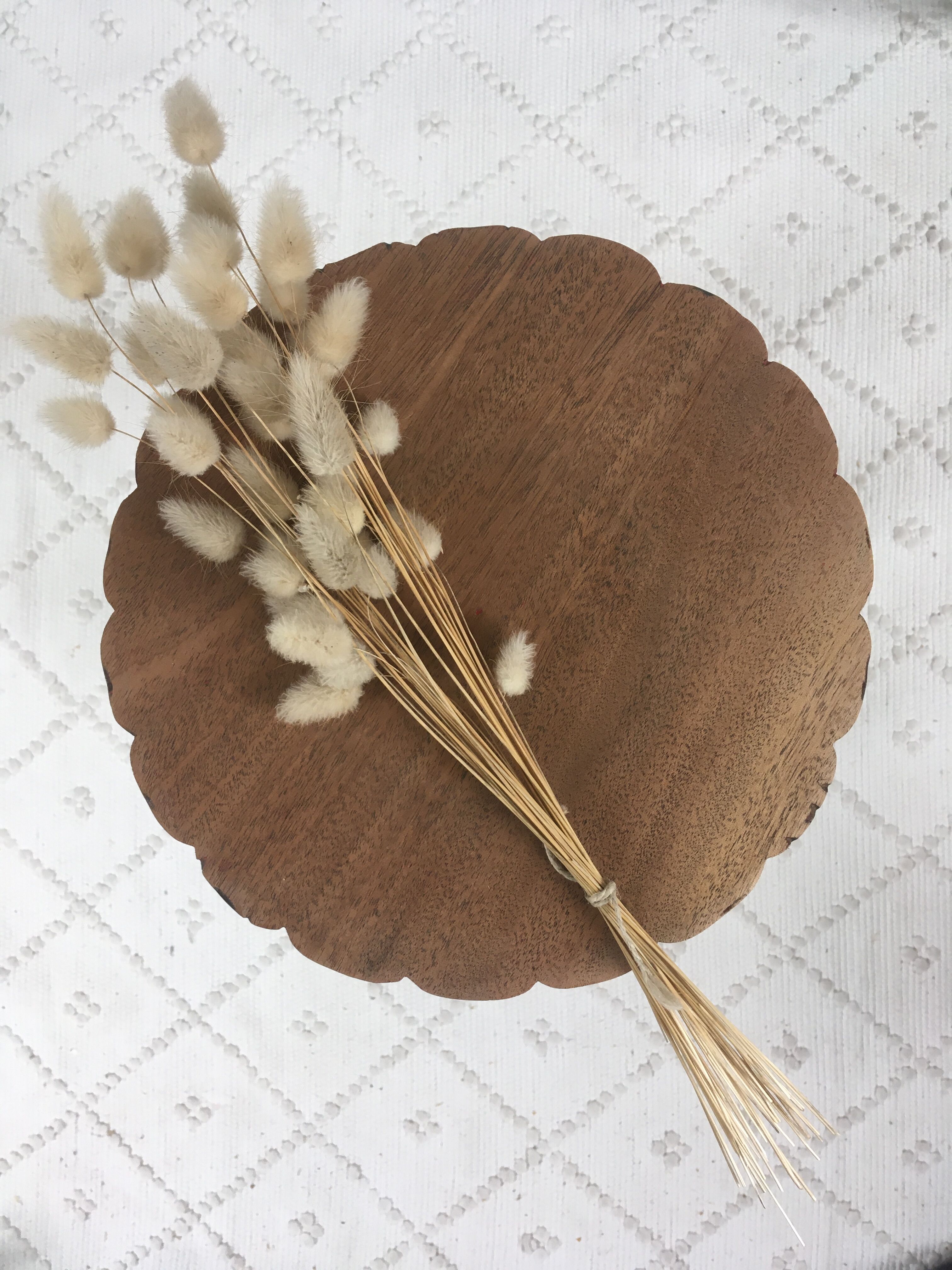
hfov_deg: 48.2
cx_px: 476
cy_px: 635
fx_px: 1063
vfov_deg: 61.7
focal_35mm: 29
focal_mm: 4.15
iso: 25
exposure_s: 1/33
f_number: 2.2
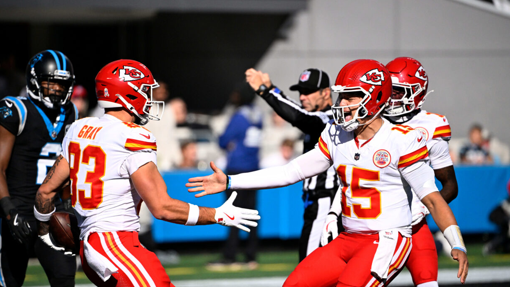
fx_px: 5681
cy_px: 147
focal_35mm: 420
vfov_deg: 2.9
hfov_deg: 5.1
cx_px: 255
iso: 3200
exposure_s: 1/32000
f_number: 4
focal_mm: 400
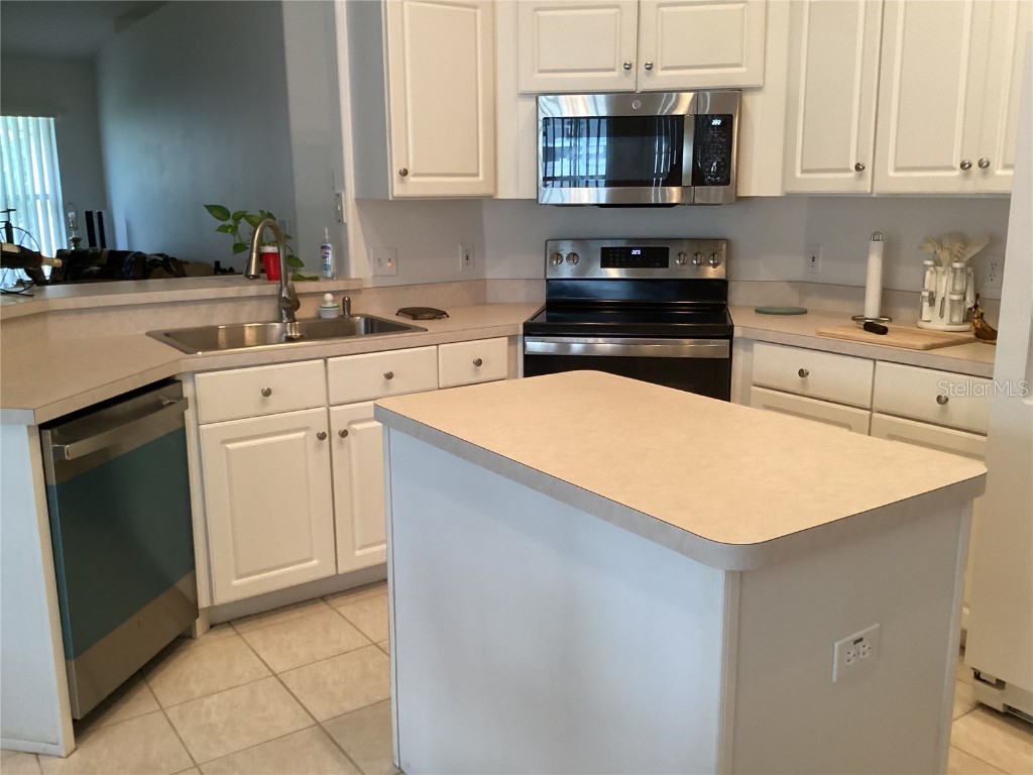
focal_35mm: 31
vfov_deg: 45.4
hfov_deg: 58.4
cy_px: 388
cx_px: 516
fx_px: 925
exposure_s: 1/60
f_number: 2.4
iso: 320
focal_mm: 3.3
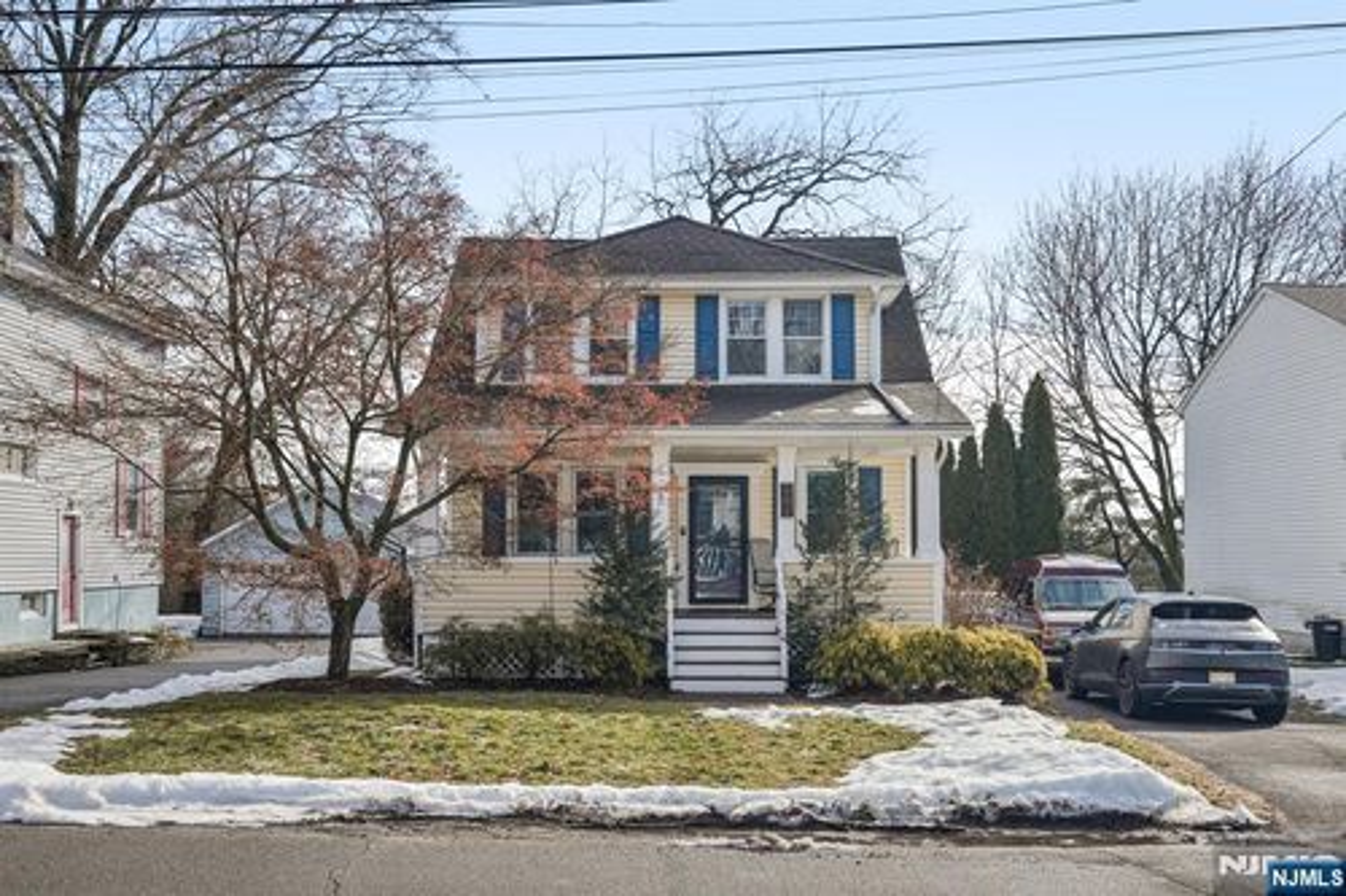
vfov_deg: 37.8
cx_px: 673
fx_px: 1308
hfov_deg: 54.5
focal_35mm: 35
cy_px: 448
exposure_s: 1/125
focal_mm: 35
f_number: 9
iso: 100
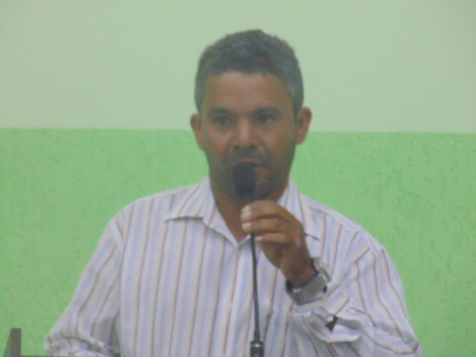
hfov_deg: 4.5
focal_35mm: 445
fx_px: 6119
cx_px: 238
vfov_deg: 3.3
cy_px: 178
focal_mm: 79.9
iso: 800
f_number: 6
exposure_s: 1/25
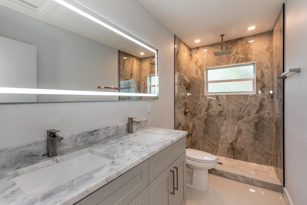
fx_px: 145
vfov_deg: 70.4
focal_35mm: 17
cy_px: 99
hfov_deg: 93.2
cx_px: 146
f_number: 9
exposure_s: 1/13
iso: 100
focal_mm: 16
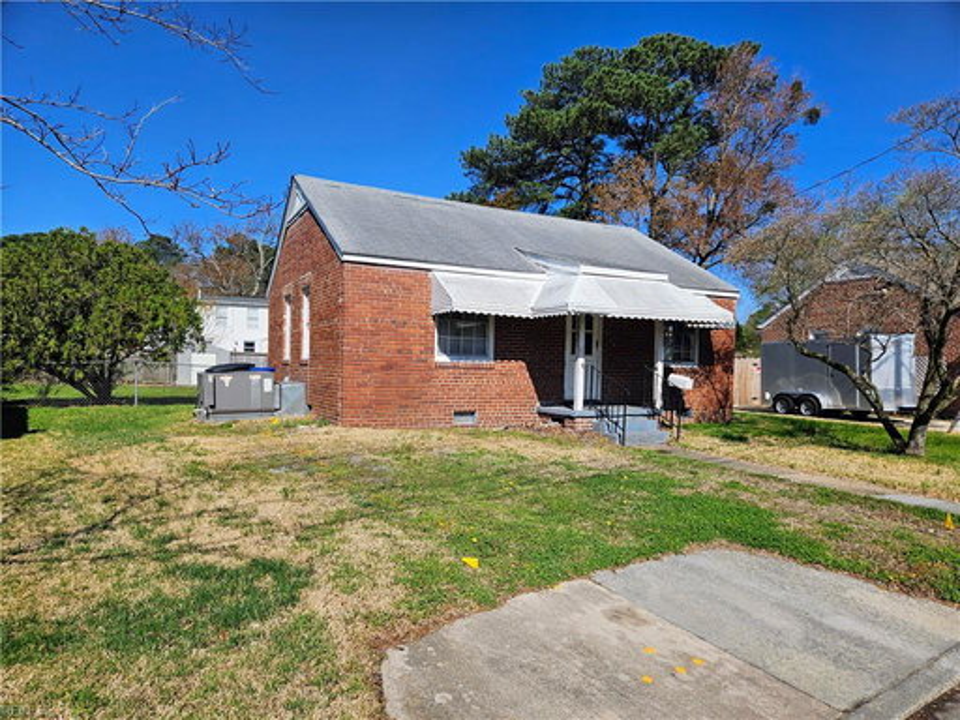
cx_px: 480
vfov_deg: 58.9
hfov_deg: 73.9
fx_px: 638
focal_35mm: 23
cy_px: 360
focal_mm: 5.4
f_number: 1.8
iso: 25
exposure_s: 1/2882
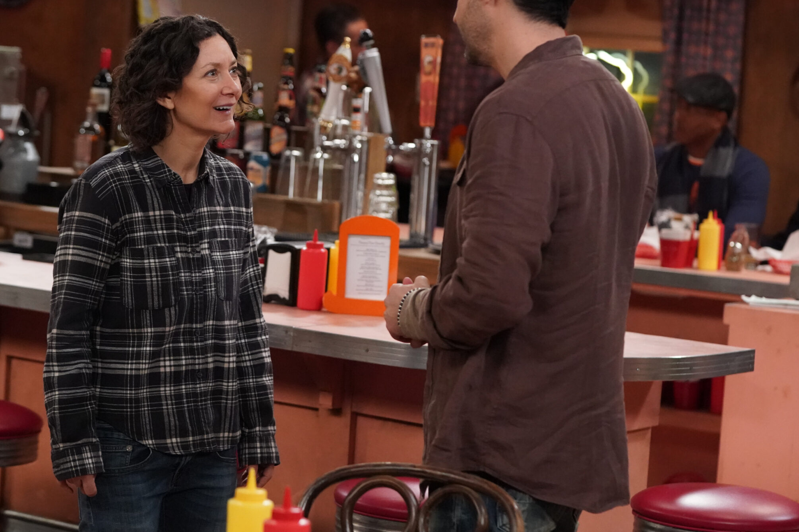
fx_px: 2375
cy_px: 231
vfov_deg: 12.8
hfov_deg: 19.1
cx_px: 353
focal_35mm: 107
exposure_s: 1/200
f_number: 3.5
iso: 8000
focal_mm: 84
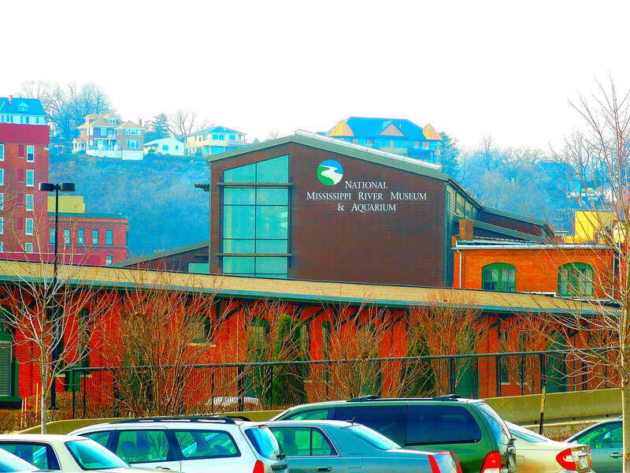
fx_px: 3476
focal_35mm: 191
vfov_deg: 7.8
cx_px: 315
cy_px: 236
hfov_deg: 10.4
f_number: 5
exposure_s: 1/200
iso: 160
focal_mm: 34.4
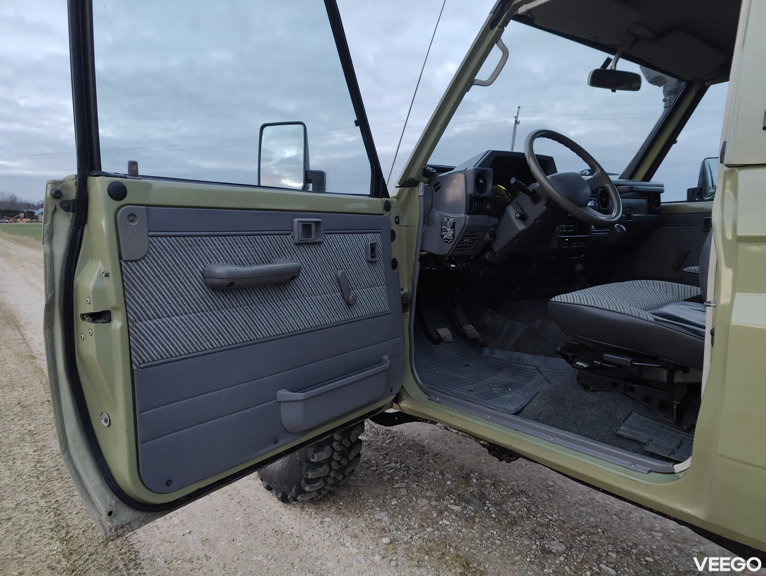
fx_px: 509
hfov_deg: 73.9
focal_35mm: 23
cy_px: 288
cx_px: 383
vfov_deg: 59.0
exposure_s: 1/50
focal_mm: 6.06
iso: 200
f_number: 1.8
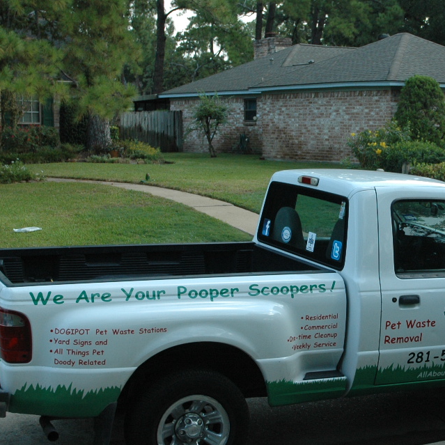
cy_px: 244
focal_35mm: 72
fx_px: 1047
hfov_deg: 23.6
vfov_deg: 24.0
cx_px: 363
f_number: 5.6
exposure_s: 1/125
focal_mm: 24
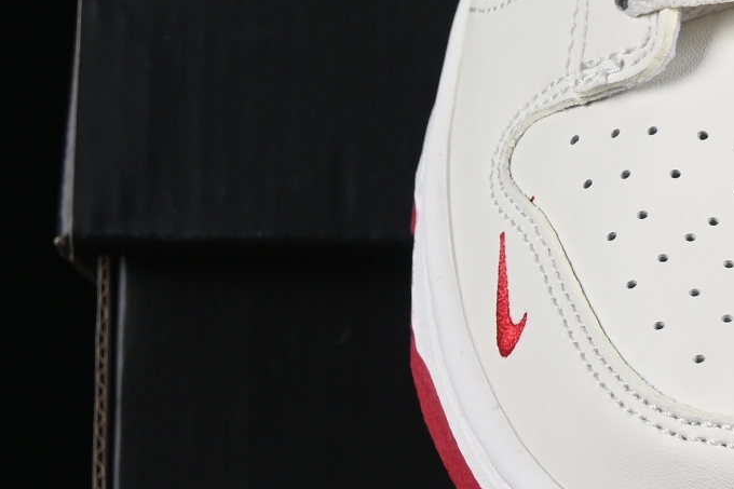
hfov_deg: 6.6
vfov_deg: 4.5
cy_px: 31
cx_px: 1138
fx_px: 6257
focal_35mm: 307
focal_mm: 50
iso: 160
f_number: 8
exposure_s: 1/80
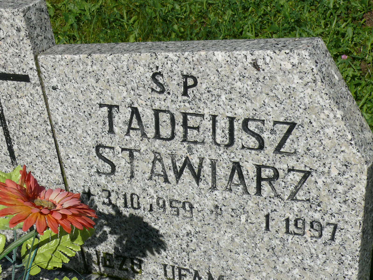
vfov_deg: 15.2
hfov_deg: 20.2
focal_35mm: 97
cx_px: 186
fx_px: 1045
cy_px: 140
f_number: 8
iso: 100
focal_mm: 13.1
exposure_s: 1/500
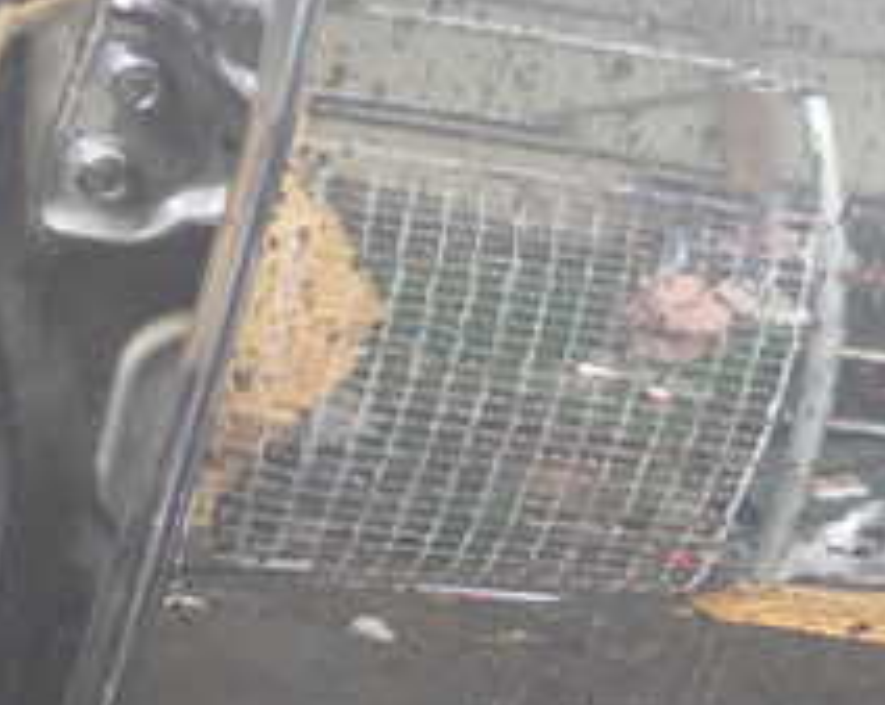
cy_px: 630
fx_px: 2171
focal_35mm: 83
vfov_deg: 18.2
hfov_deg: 21.9
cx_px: 943
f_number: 2.3
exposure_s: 1/30
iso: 500
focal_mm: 5.4
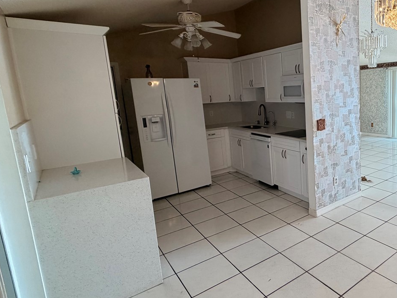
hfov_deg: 64.1
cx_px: 328
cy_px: 131
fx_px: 275
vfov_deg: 56.7
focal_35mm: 24
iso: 250
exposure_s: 1/60
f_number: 2.2
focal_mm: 2.22
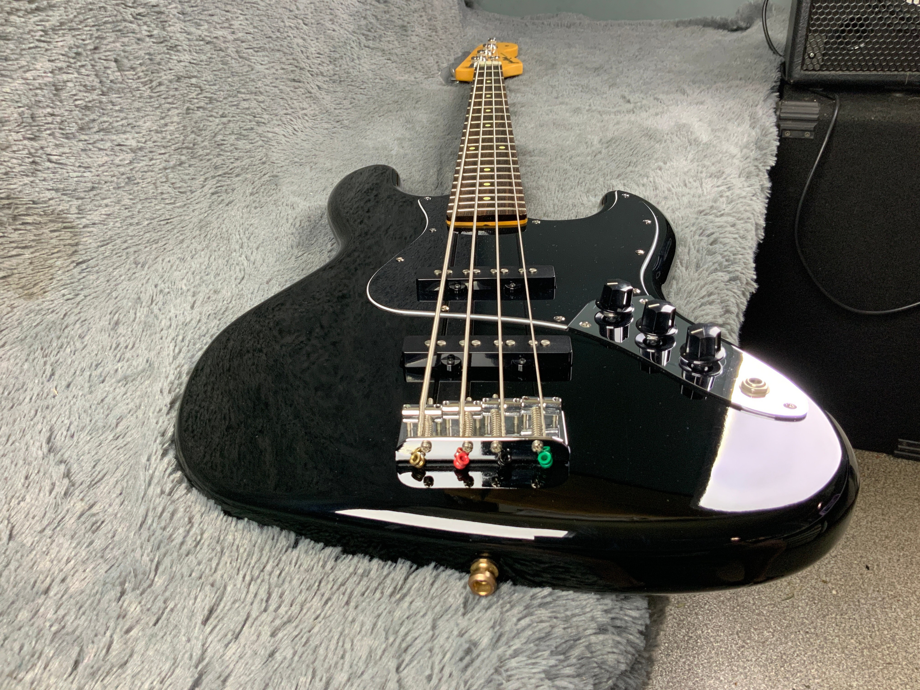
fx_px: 771
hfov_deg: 61.7
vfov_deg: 48.2
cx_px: 460
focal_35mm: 29
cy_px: 345
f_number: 1.8
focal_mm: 3
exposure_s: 1/50
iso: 125
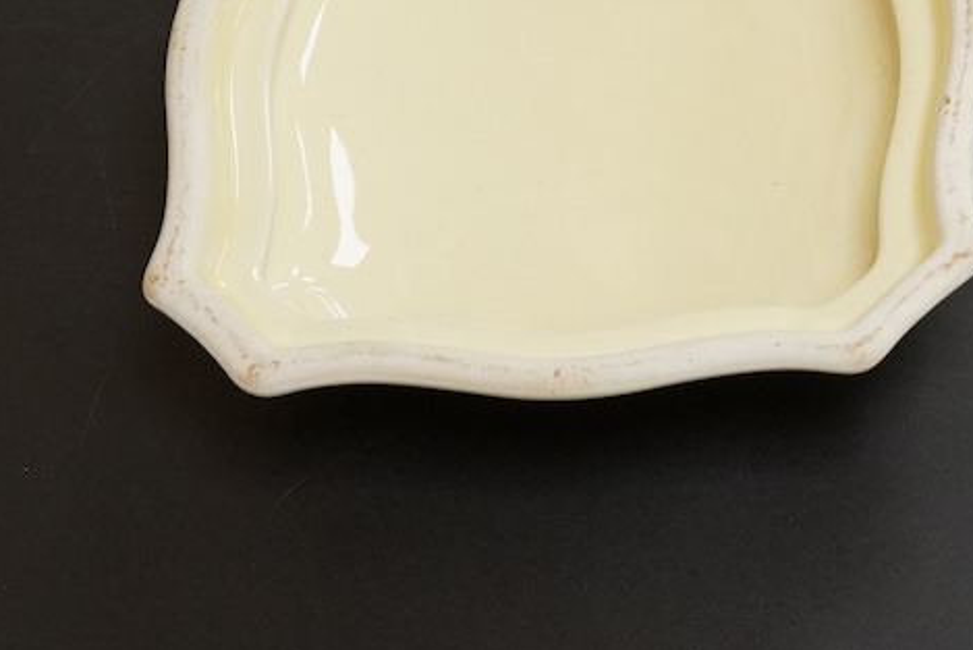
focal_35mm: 108
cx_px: 957
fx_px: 2920
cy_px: -120
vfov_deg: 12.4
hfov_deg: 18.5
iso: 1600
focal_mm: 30
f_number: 14
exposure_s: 1/80
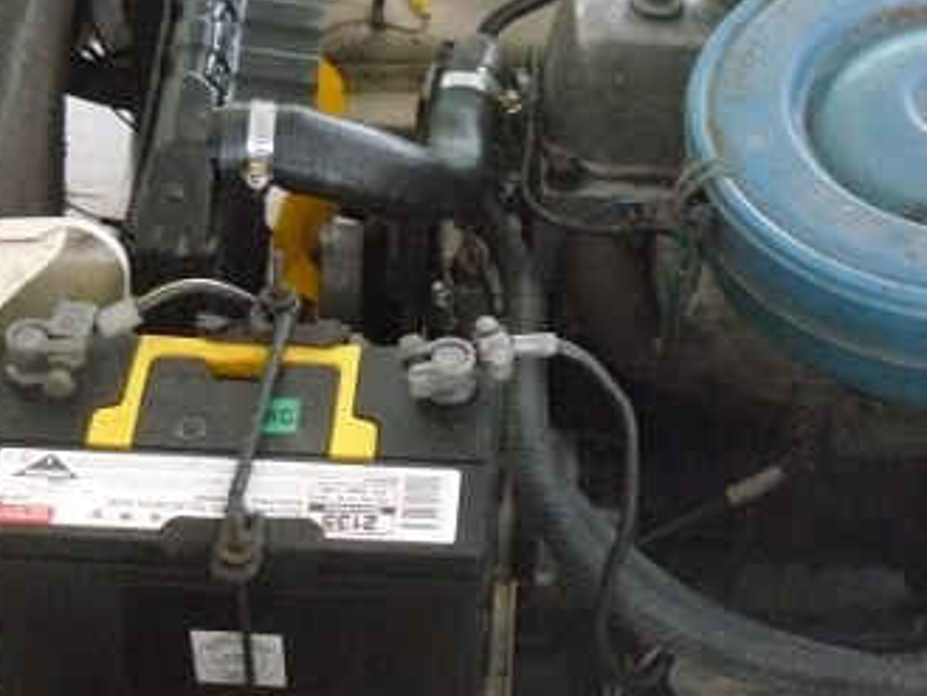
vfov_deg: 21.0
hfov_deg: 27.3
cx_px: 724
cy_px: 293
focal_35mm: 70
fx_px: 1875
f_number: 2.8
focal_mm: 6
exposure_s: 1/25
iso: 800
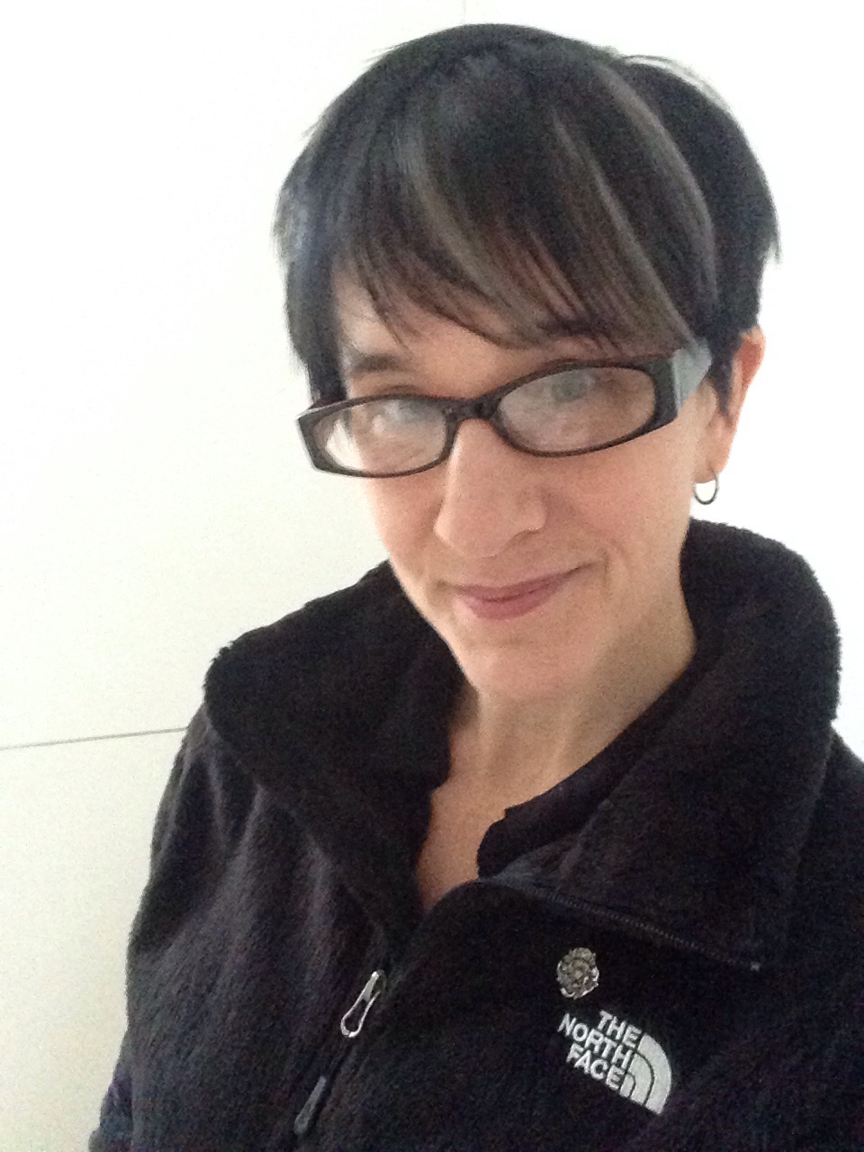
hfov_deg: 42.9
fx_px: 1098
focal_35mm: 33
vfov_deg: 55.4
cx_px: 432
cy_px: 576
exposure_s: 1/15
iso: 1000
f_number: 2.4
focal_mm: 2.15
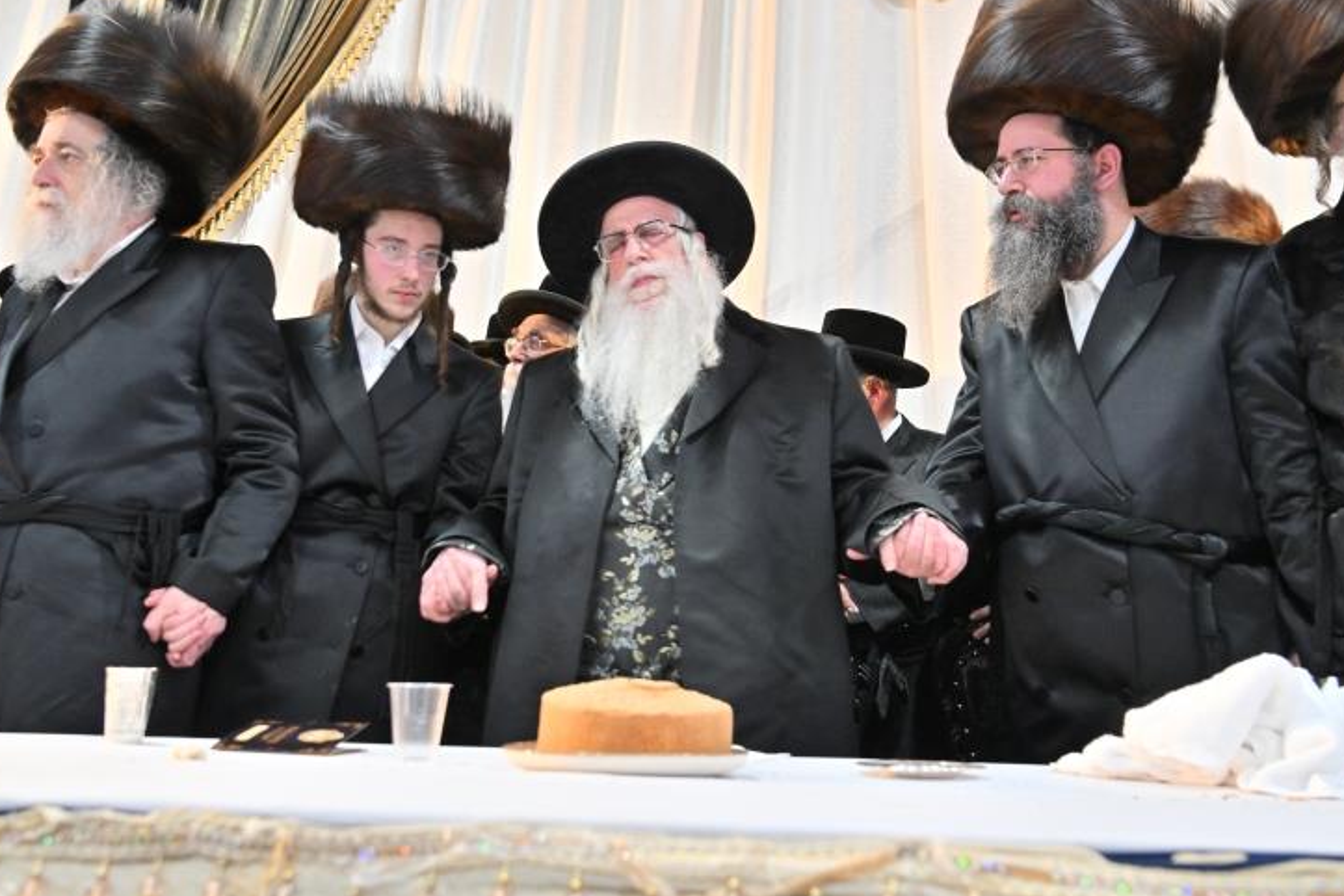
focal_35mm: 34
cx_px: 656
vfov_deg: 38.6
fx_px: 1269
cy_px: 321
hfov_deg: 55.8
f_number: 4
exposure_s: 1/200
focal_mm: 24
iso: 1600
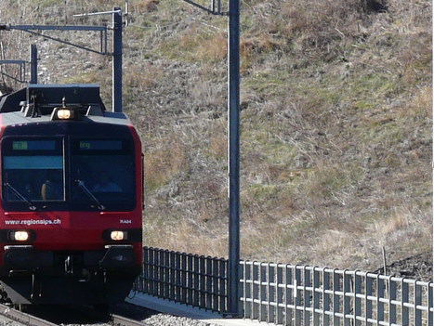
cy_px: 149
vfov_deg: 4.5
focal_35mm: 330
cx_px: 77
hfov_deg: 6.0
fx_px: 4141
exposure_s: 1/250
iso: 100
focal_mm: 25.3
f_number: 5.6
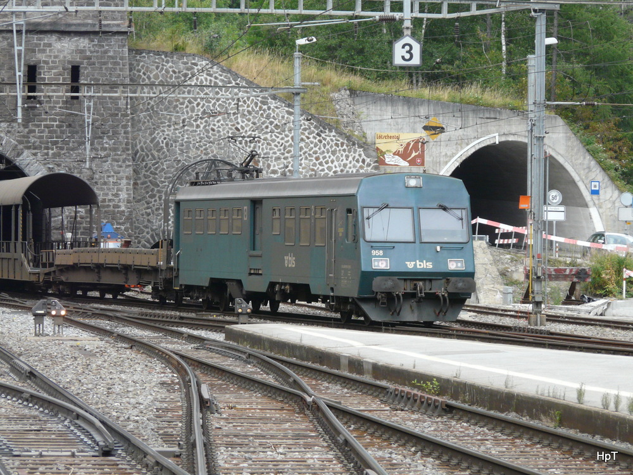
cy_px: 238
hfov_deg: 9.1
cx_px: 316
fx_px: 3986
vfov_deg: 6.8
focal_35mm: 218
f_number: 4
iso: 200
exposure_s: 1/250
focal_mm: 35.9
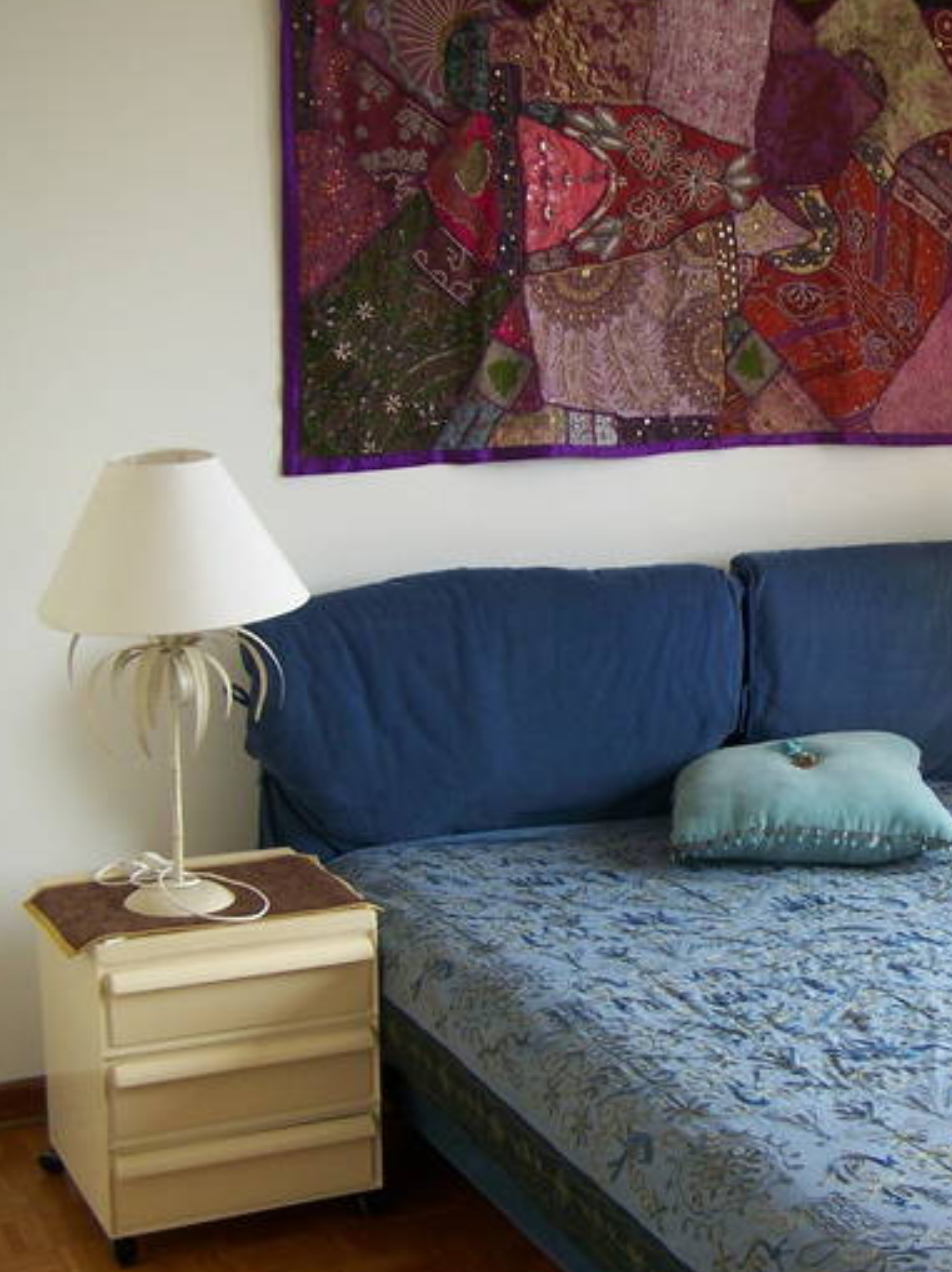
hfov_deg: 24.2
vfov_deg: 32.7
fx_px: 2166
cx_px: 815
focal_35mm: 59
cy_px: 650
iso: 80
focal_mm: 6.3
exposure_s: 1/80
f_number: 2.8
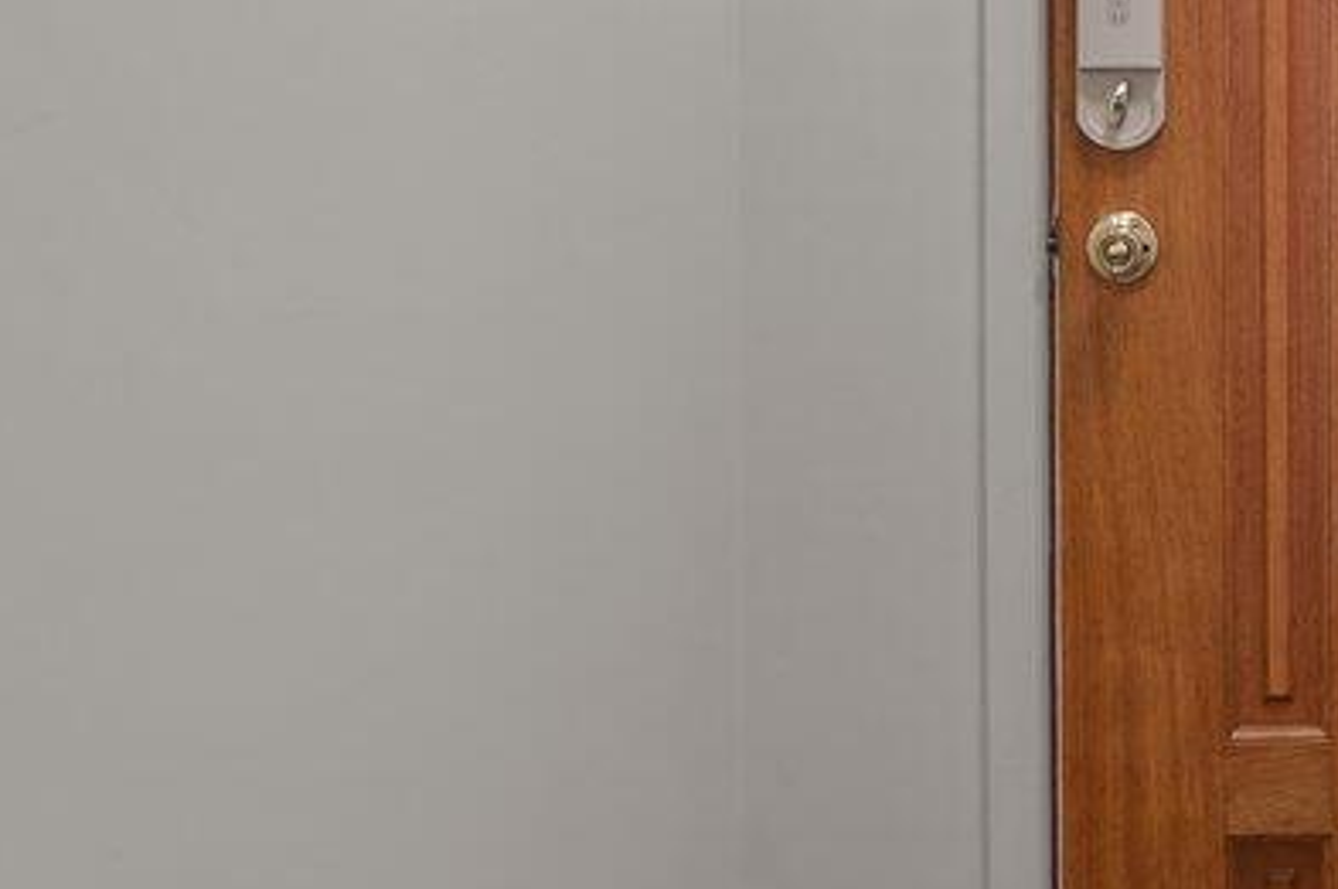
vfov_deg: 18.2
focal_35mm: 73
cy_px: 27
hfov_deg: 25.4
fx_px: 2710
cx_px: 1539
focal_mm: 14
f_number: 8
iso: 250
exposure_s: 1
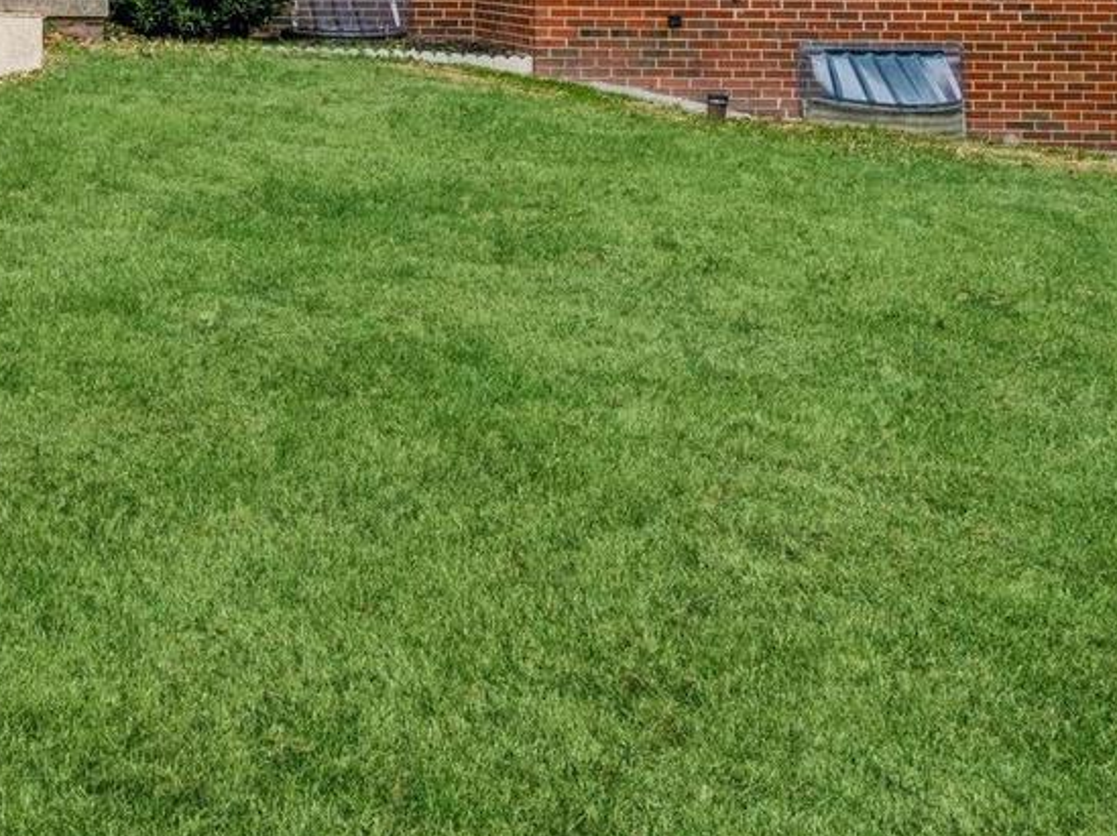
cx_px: -63
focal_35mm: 53
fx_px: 1709
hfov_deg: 32.5
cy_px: -81
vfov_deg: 25.5
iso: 640
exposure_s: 1/640
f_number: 7.1
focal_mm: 21
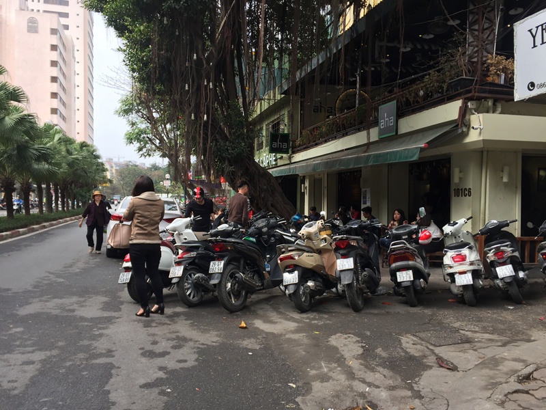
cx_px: 273
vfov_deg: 48.2
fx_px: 457
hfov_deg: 61.7
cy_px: 205
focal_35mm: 29
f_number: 2.2
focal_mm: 4.15
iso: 32
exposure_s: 1/359
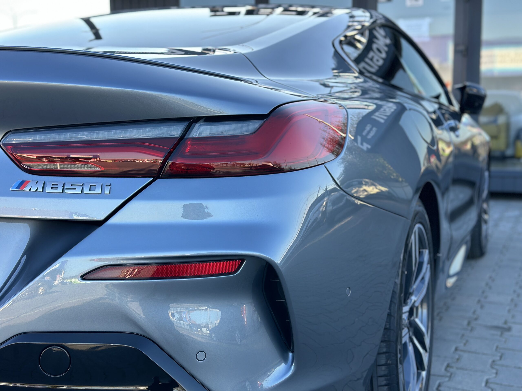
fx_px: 724
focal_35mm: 48
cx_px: 261
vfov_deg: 30.3
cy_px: 196
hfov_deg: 39.7
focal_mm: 6.86
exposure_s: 1/663
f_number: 1.78
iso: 80
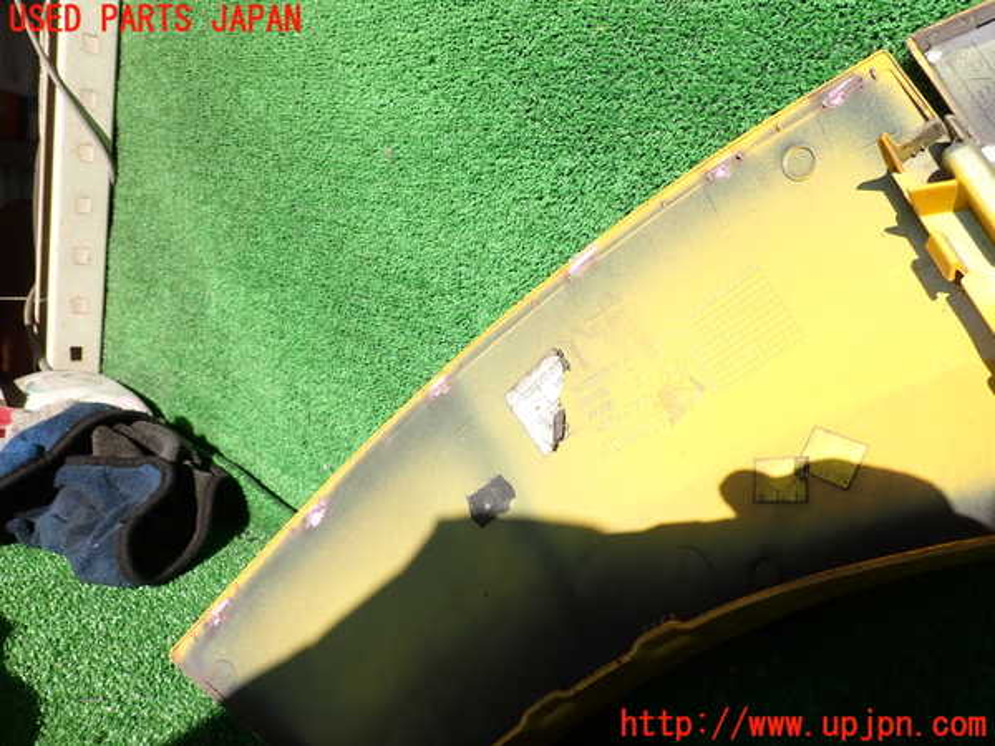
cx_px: 498
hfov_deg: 69.4
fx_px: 719
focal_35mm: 25
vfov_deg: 54.9
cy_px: 373
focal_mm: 4.5
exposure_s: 1/800
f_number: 2.8
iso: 100
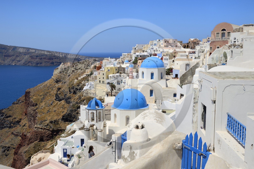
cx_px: 127
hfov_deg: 55.8
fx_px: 240
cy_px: 84
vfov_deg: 38.8
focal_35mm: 34
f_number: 11
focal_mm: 34
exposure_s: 1/320
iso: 100
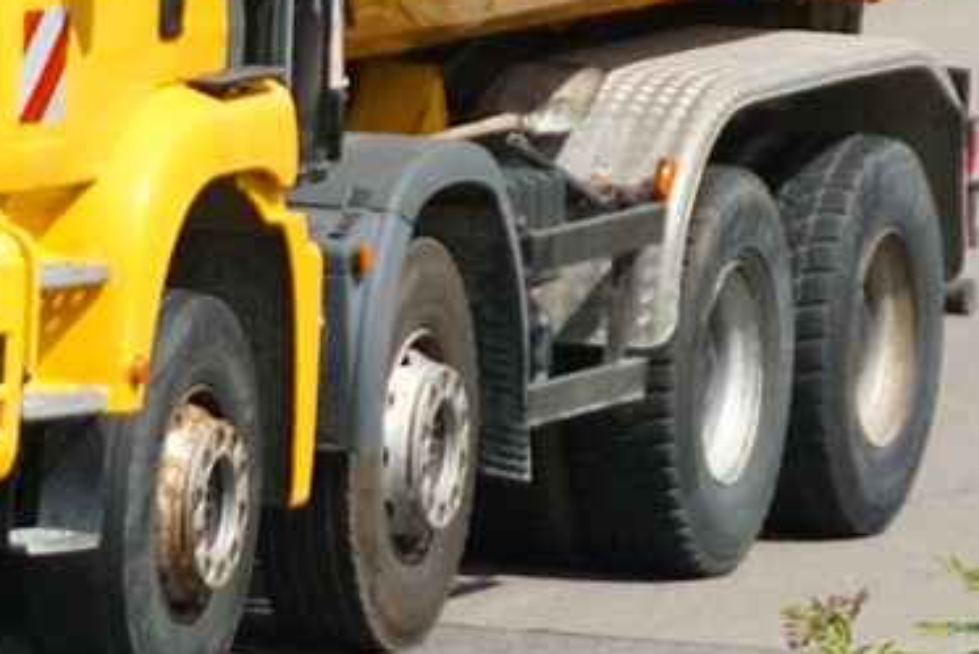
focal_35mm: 724
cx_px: 28
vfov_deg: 1.9
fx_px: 19695
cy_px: -5
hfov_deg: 2.8
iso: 1000
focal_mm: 200
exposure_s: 1/3200
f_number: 6.3
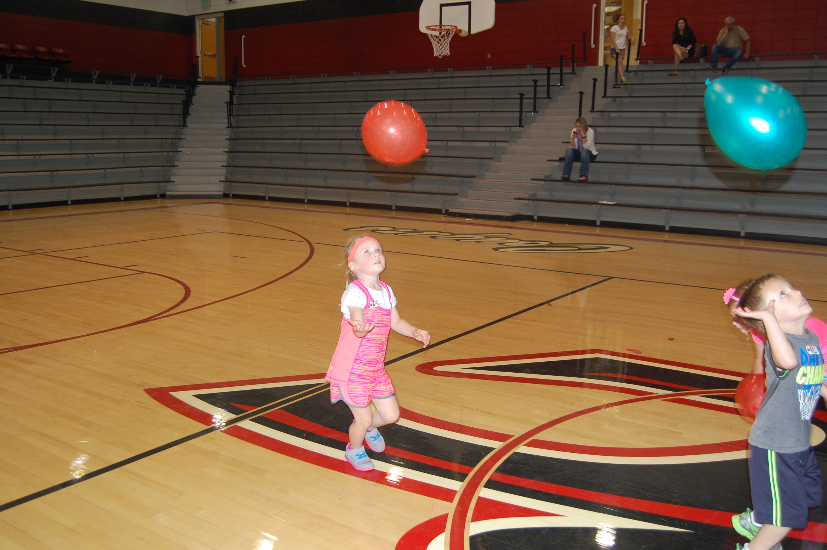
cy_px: 275
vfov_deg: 38.3
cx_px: 414
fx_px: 792
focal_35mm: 34
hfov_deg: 55.1
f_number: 3.8
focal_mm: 23
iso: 400
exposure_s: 1/60
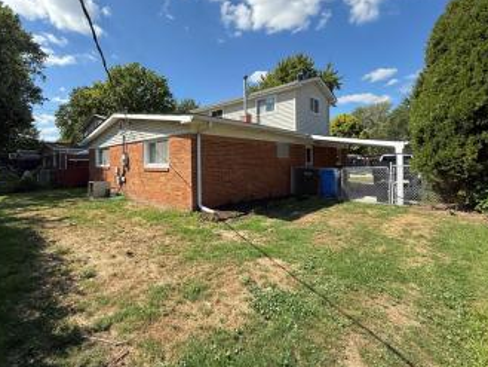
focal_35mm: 17
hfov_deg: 90.4
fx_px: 240
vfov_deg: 74.6
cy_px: 166
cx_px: 208
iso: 50
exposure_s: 1/1145
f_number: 2.2
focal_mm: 2.22
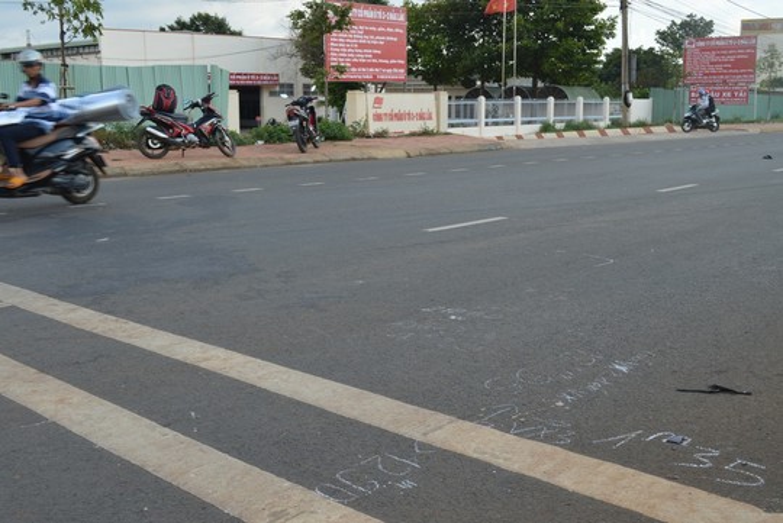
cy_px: 262
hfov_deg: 53.1
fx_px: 784
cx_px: 392
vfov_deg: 36.9
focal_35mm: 36
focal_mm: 24
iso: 100
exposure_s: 1/160
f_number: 6.3
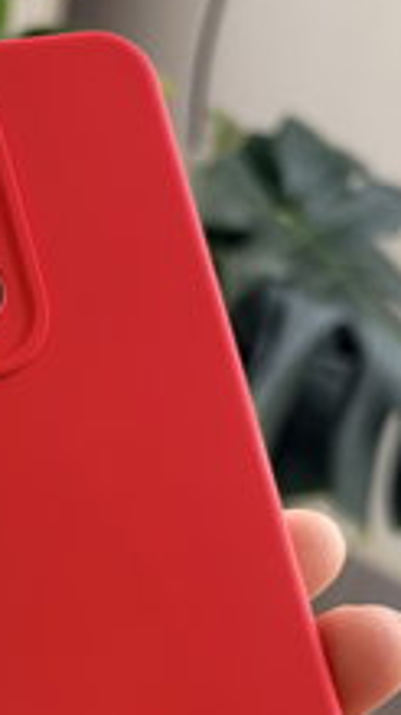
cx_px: -20
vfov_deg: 28.9
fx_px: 1306
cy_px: 691
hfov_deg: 17.0
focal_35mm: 69
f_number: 1.6
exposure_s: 1/121
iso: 80
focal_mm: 5.96
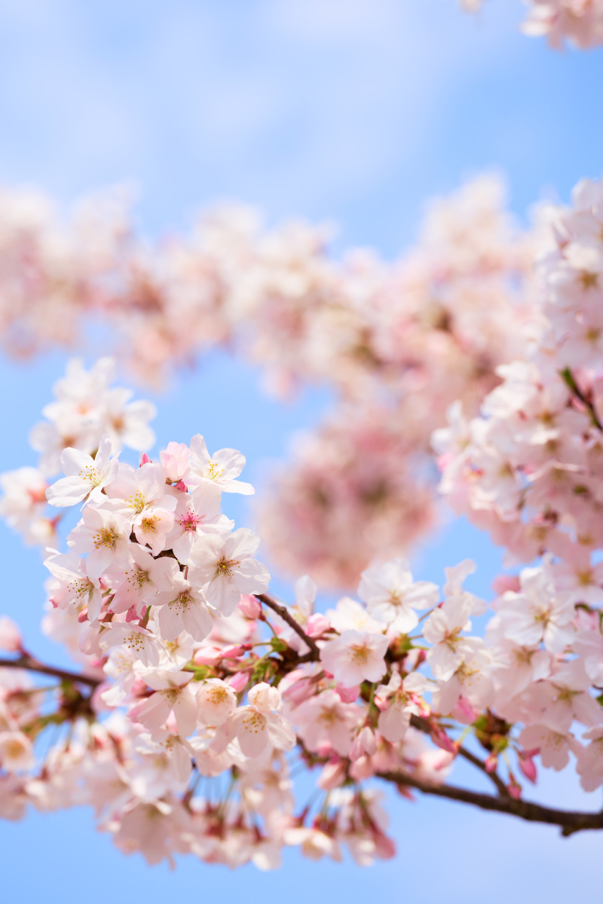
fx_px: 2638
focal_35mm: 105
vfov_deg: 19.5
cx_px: 302
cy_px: 452
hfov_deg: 13.0
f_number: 5
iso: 100
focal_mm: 105
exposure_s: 1/1000
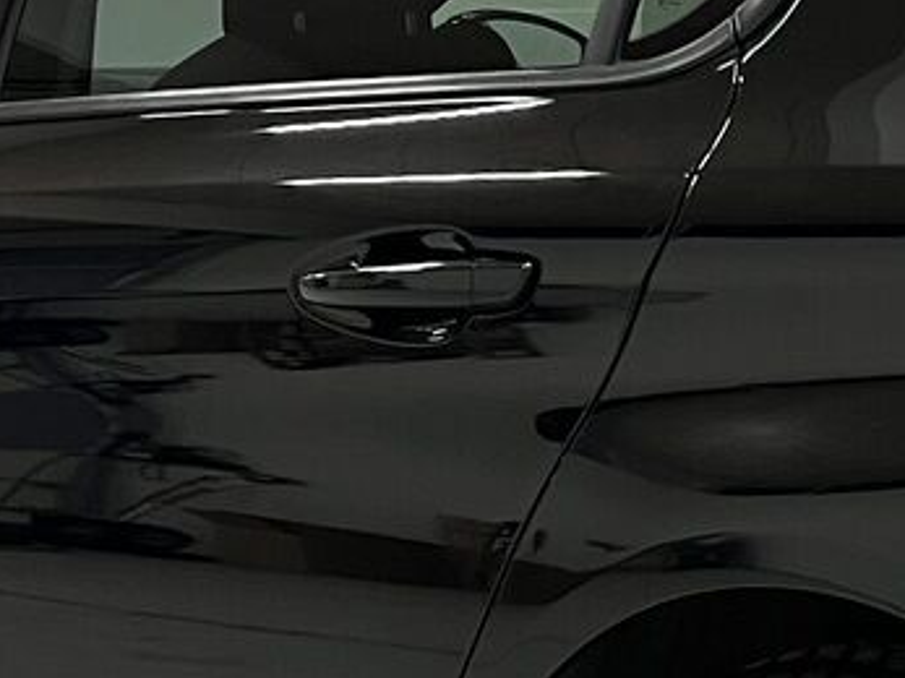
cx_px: 781
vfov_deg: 11.5
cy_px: 561
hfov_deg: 15.3
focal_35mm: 128
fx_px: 3345
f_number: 1.5
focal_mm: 5.7
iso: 100
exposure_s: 1/50
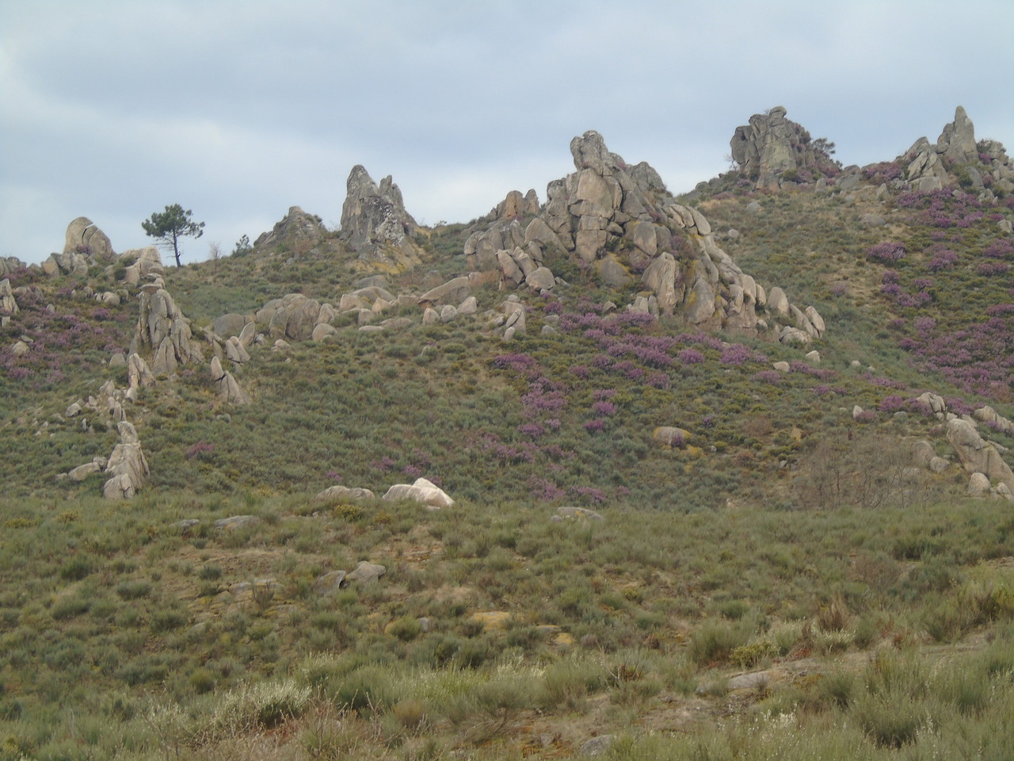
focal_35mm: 186
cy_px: 380
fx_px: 5448
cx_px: 507
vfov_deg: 8.0
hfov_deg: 10.6
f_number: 5
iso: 80
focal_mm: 33
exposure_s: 1/125
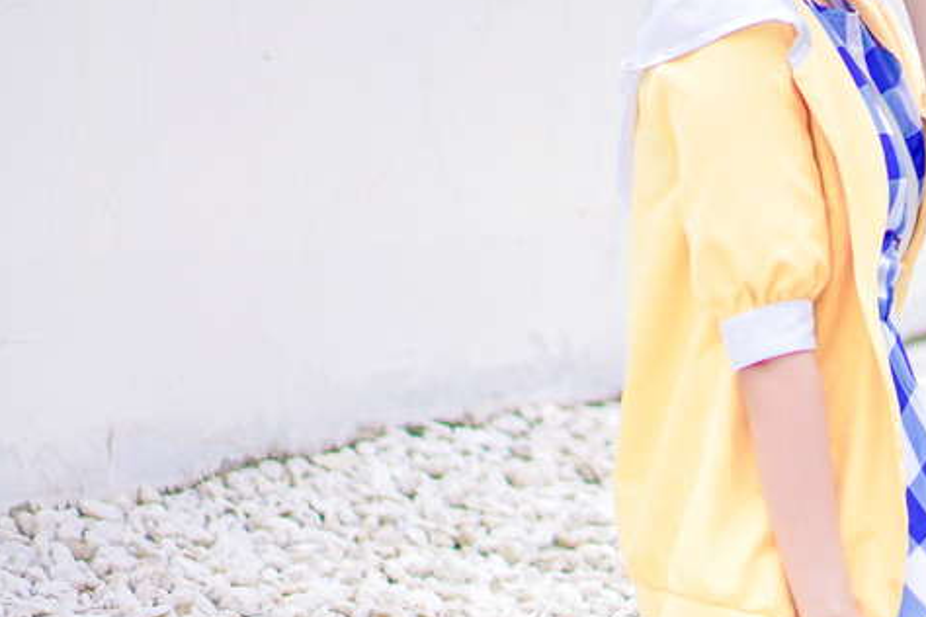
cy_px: 461
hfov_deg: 11.5
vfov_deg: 7.9
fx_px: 4475
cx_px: 1196
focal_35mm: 174
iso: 100
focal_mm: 55
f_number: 1.8
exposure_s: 1/3200
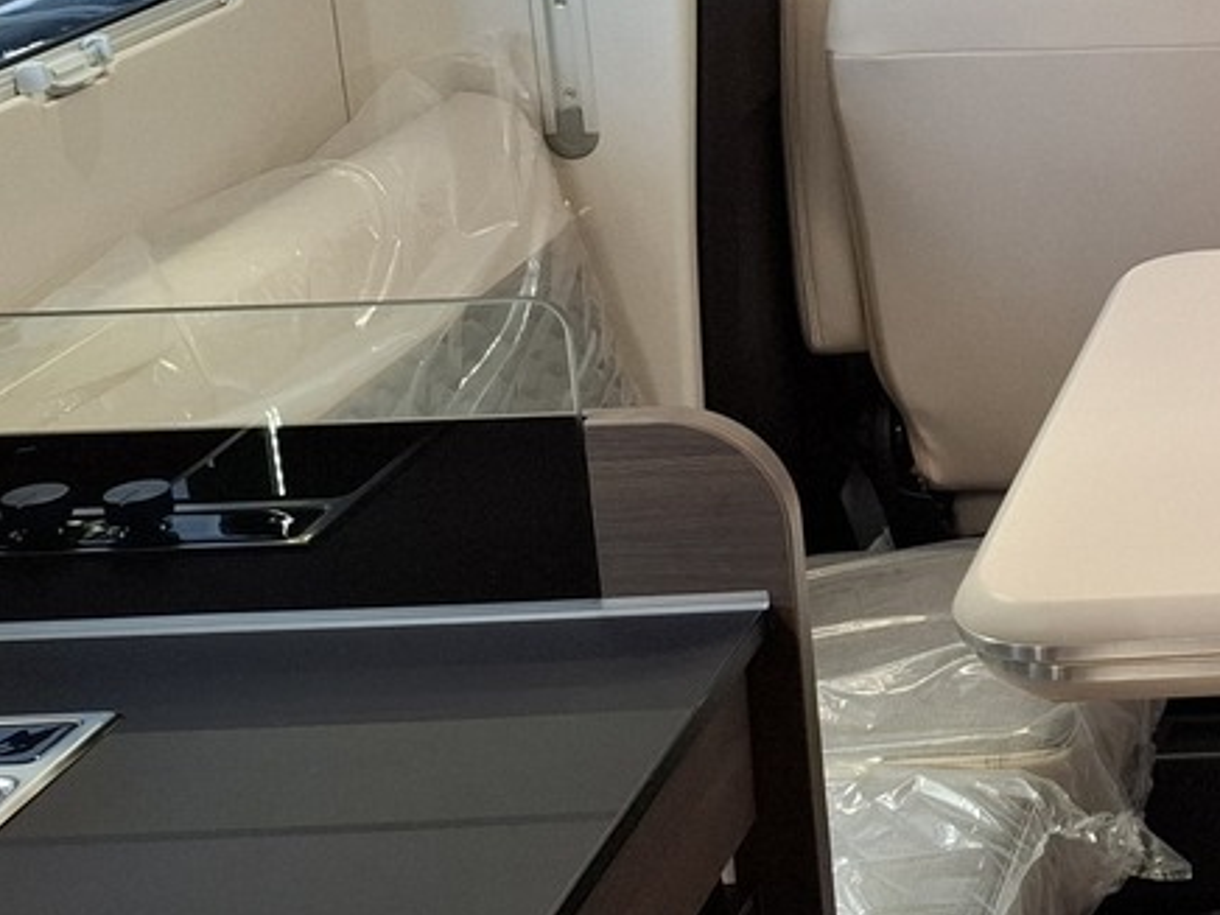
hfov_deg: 22.0
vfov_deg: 19.0
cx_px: 1738
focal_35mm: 76
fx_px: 2679
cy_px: 87
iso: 160
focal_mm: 5.54
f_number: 1.8
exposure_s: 1/50
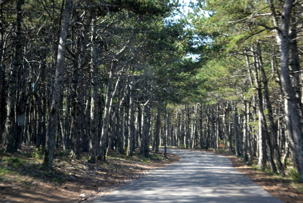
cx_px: 201
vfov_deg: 14.3
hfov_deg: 21.2
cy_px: 117
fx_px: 809
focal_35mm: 96
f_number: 5.3
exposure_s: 1/50
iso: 100
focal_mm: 48
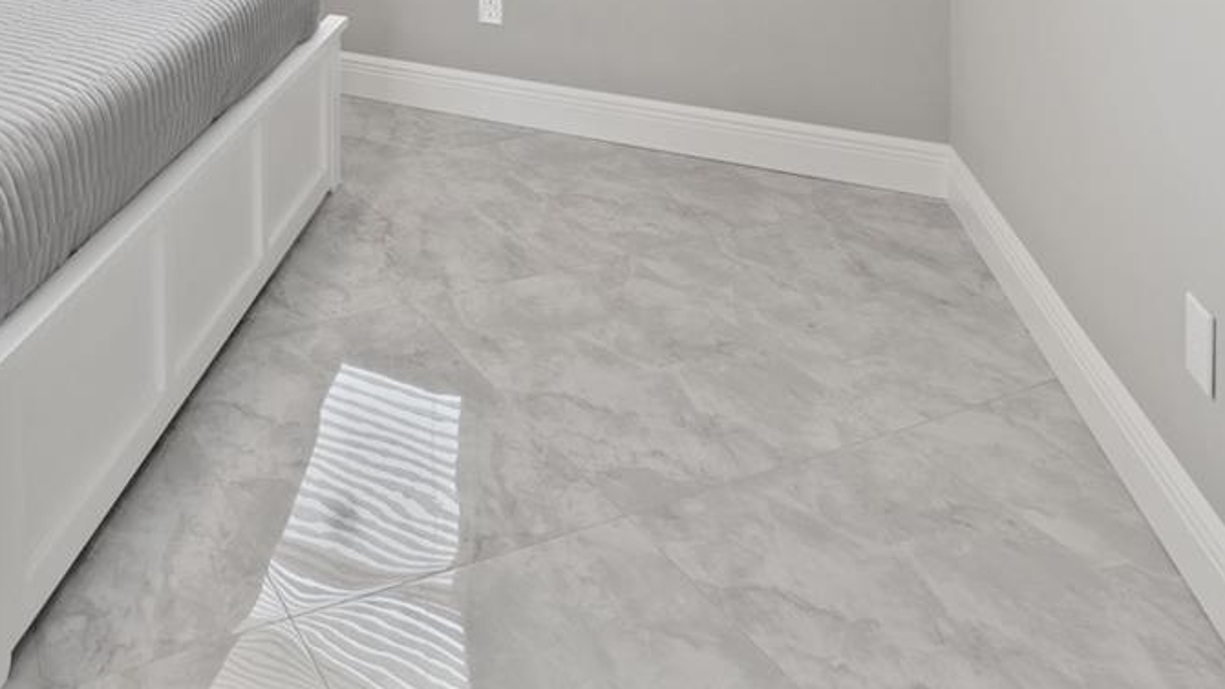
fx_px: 975
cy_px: -265
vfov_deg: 29.2
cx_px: 110
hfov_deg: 55.3
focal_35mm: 30
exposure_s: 1/2
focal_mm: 12
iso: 50
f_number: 7.1
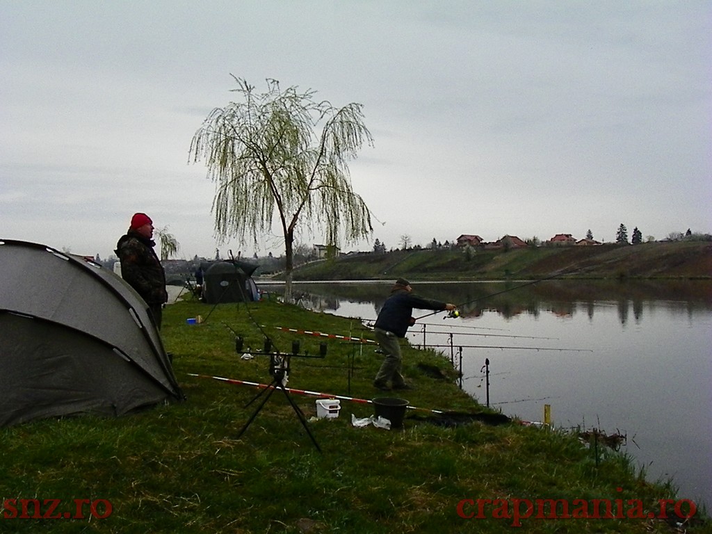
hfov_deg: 52.6
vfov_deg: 40.7
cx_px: 356
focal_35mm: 35
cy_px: 267
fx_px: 720
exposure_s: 1/640
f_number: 5.6
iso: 640
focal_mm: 6.2
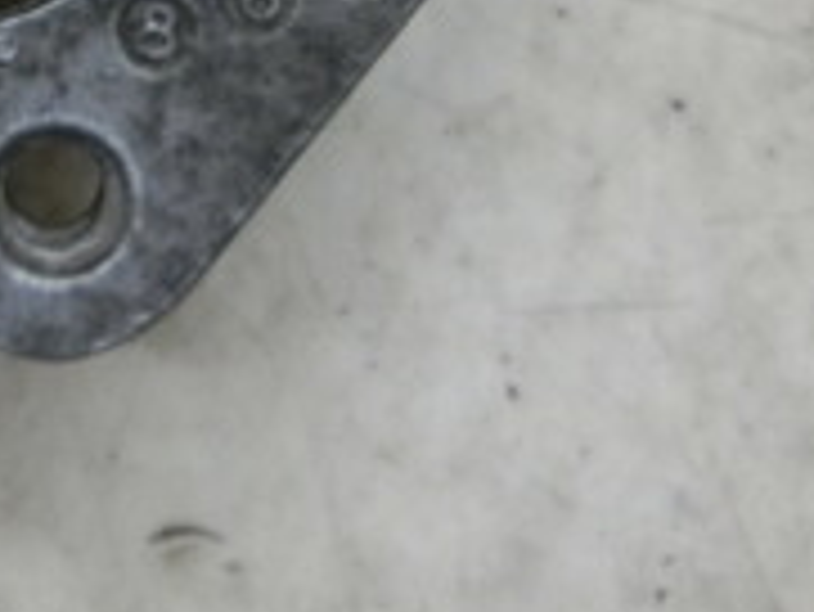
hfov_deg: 22.3
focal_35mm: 83
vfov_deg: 16.2
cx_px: -72
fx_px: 1953
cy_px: -328
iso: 400
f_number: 3.5
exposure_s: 1/60
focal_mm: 4.5
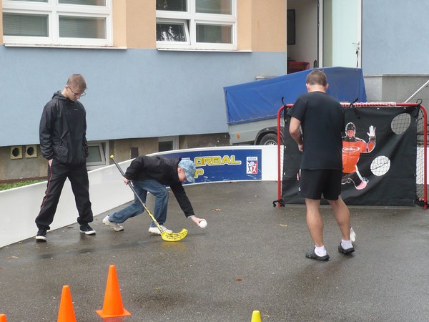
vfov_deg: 19.6
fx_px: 929
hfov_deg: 26.0
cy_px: 161
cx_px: 214
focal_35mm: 75
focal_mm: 9.1
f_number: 3.5
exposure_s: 1/125
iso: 125
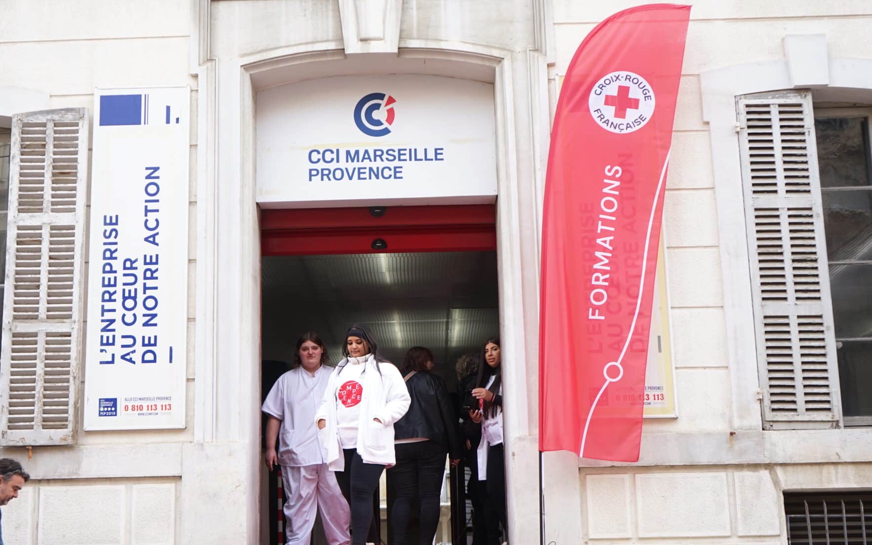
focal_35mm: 51
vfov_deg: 25.3
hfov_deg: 39.5
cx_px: 391
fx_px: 1212
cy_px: 290
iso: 500
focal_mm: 43
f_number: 4.5
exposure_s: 1/100
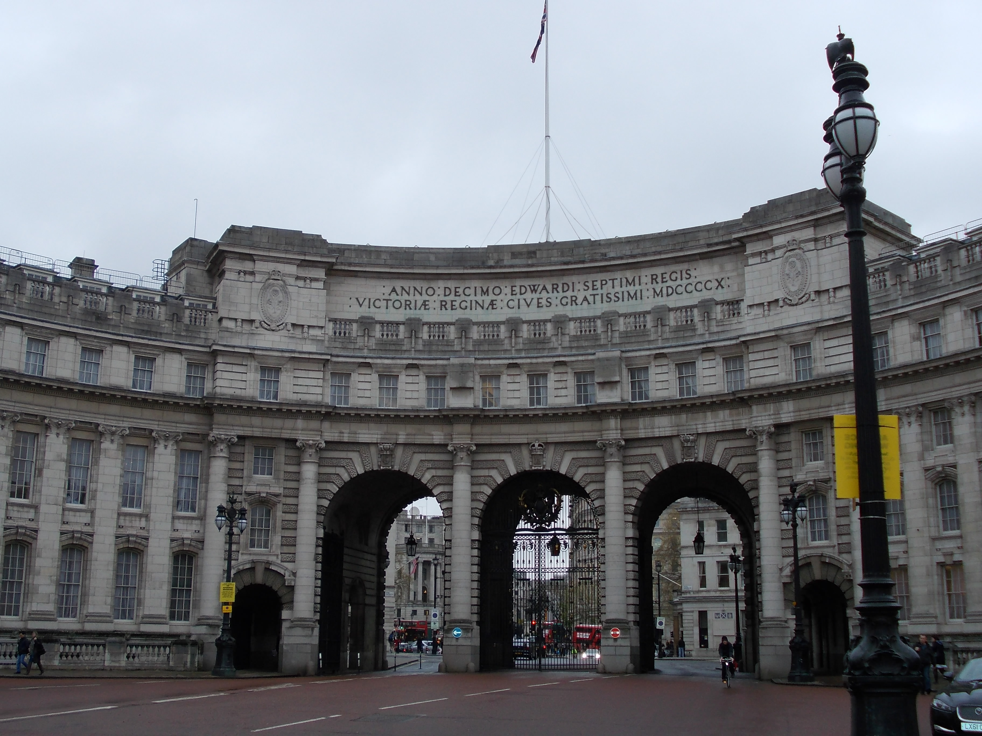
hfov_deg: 43.9
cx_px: 491
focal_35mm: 43
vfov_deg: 33.6
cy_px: 368
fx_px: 1220
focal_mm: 6.1
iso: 80
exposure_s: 1/125
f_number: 3.3
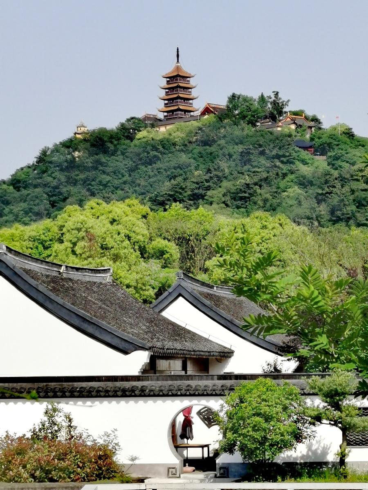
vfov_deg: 15.3
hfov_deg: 11.5
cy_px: 245
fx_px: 1829
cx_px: 184
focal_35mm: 129
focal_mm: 5.56
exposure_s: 1/3968
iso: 50
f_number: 1.6
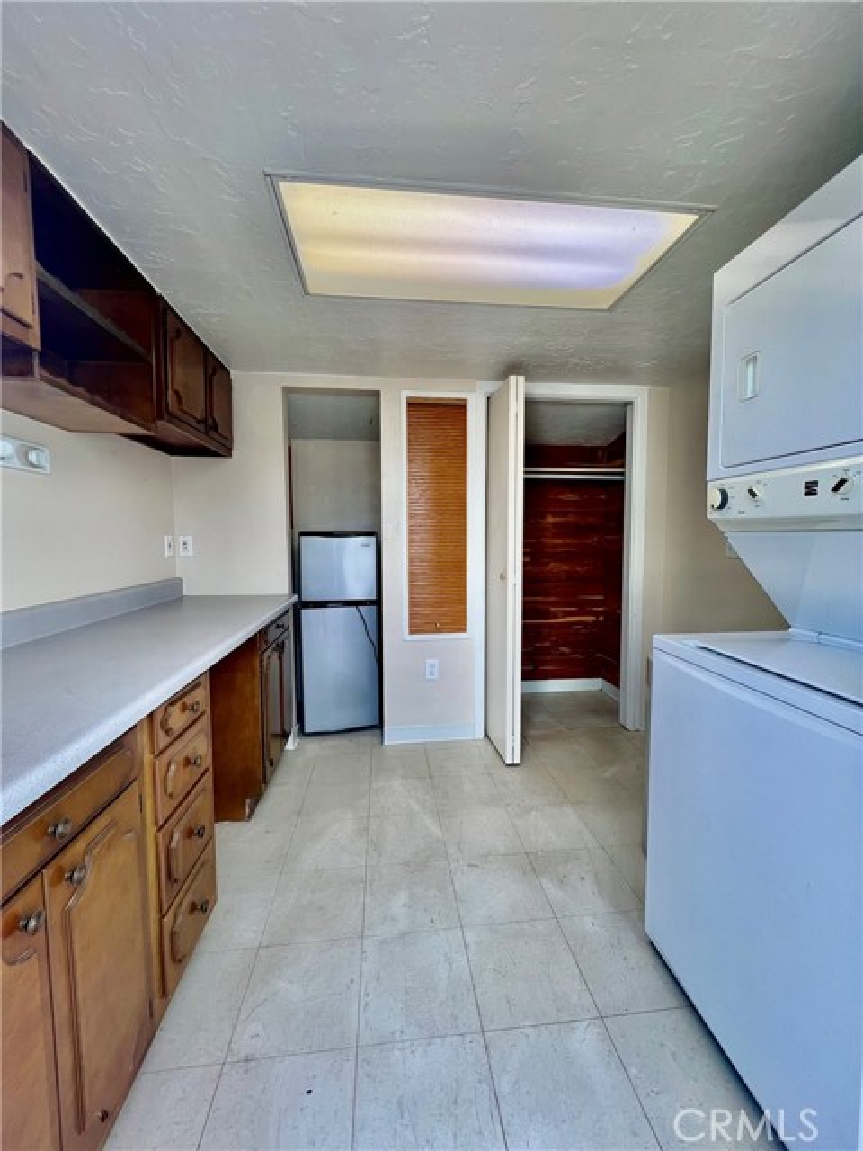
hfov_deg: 89.9
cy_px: 576
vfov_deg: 106.2
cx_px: 432
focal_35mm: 13
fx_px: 432
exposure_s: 1/127
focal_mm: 1.57
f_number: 1.8
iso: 32
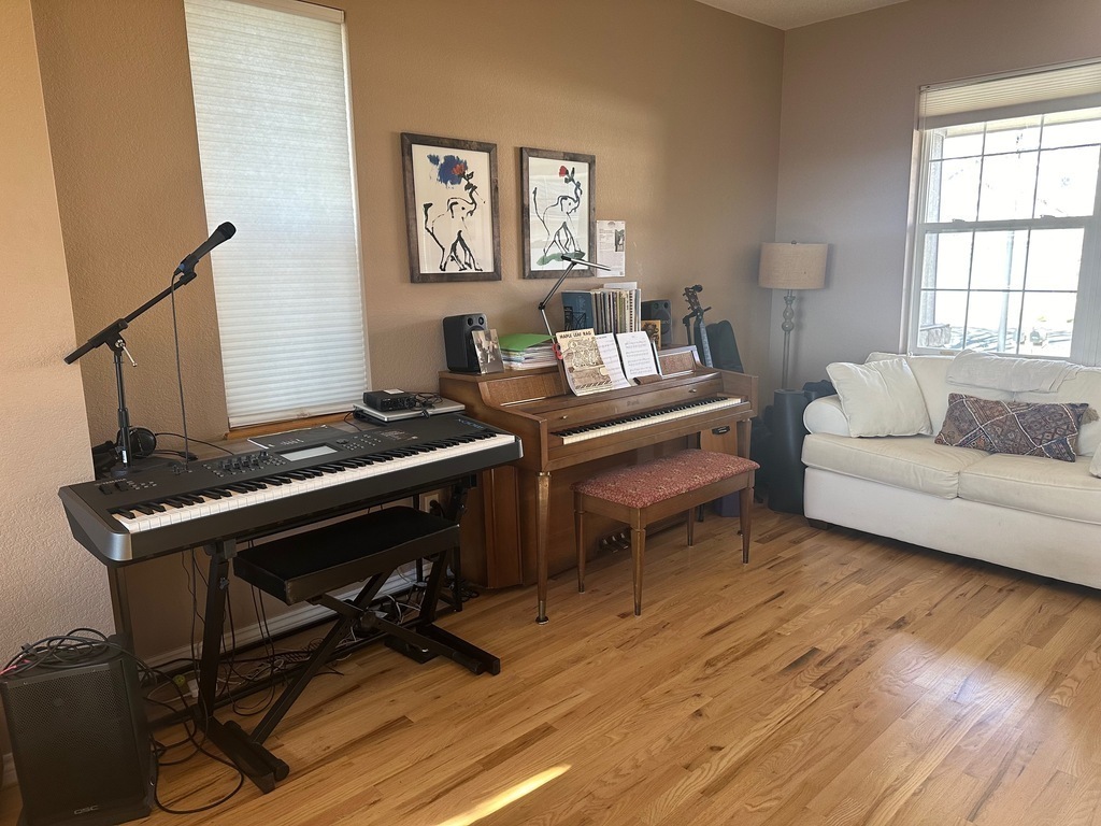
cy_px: 413
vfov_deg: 56.8
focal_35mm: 24
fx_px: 763
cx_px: 550
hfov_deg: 71.6
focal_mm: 6.86
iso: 200
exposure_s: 1/121
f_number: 1.78
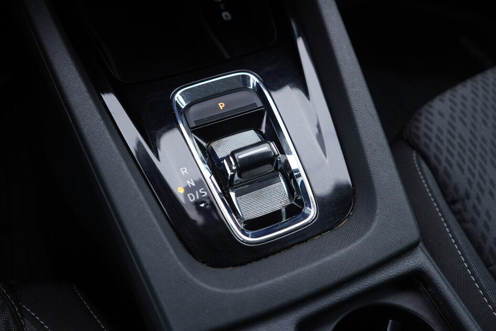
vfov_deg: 36.9
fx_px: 496
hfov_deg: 53.1
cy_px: 166
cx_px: 248
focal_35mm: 36
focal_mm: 24
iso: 160
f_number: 2.8
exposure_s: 1/40
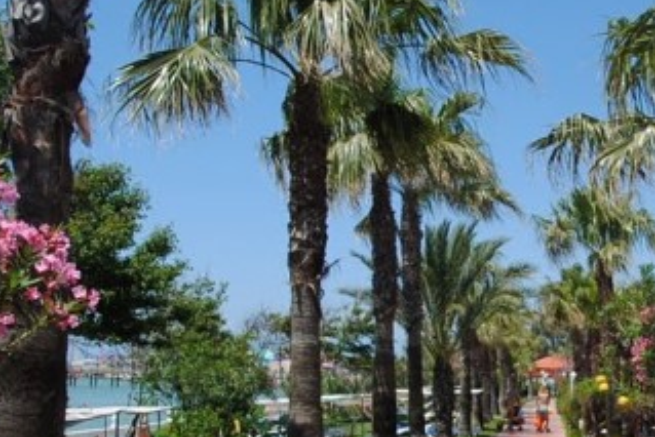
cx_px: 537
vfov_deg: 24.8
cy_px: 336
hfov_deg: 35.5
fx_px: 983
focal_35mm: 54
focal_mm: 10
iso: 100
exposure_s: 1/250
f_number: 8
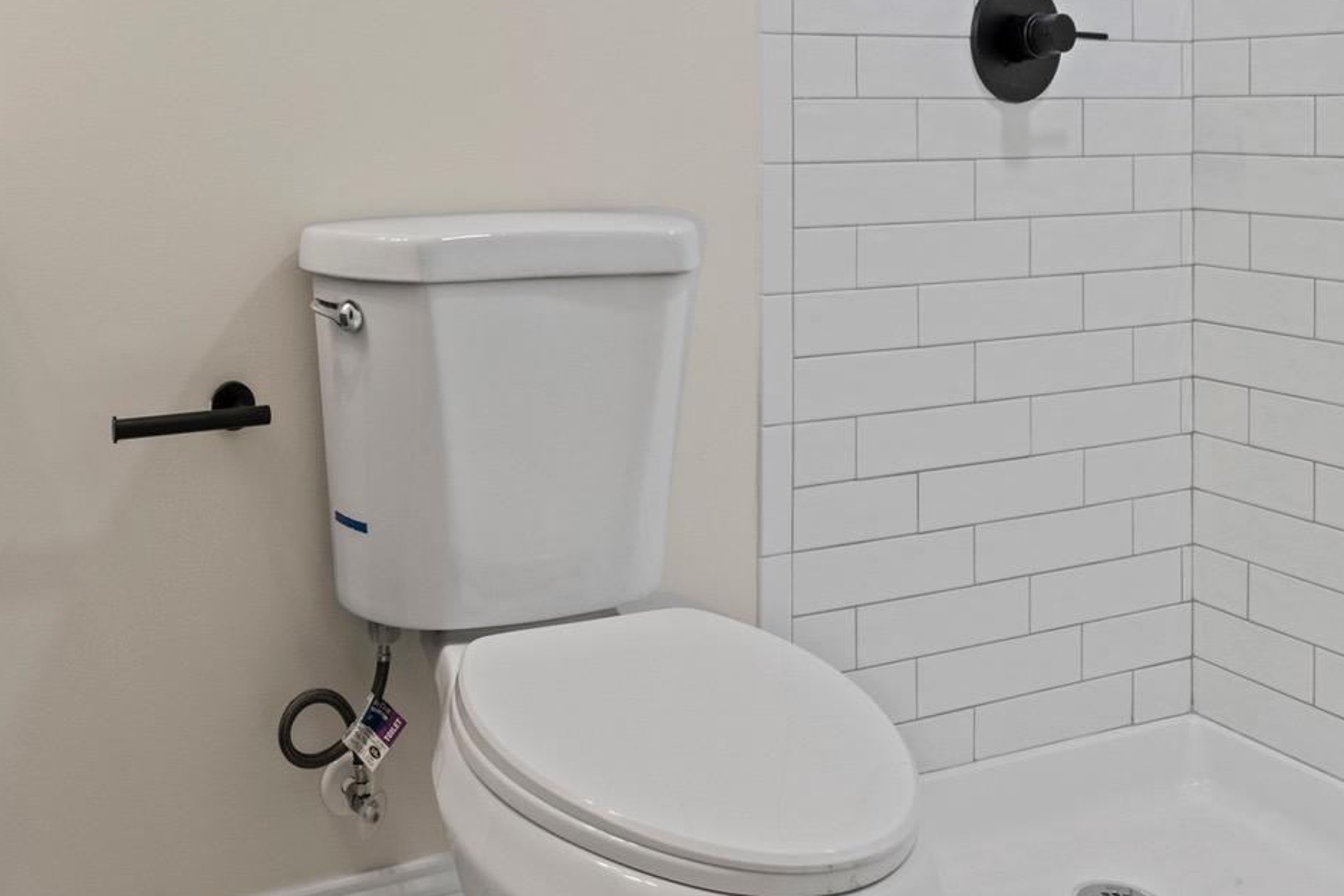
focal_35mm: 35
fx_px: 1307
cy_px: 144
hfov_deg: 53.8
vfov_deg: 36.2
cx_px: 500
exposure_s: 1/13
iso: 1600
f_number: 9
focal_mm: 16
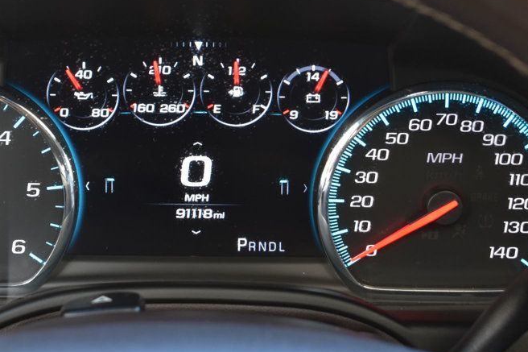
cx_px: 192
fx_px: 1888
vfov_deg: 10.6
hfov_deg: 15.9
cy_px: 134
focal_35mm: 129
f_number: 6.3
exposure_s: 1/20
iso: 400
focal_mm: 55
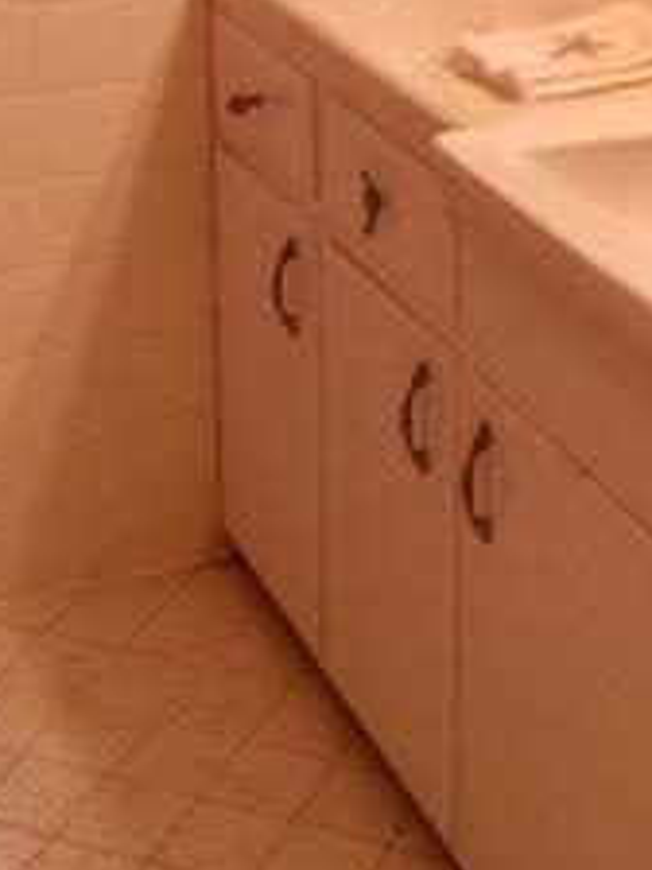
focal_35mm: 83
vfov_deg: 22.7
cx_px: 473
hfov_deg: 17.7
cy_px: 16
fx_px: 2084
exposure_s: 1/15
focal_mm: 4.15
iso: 50
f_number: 2.2
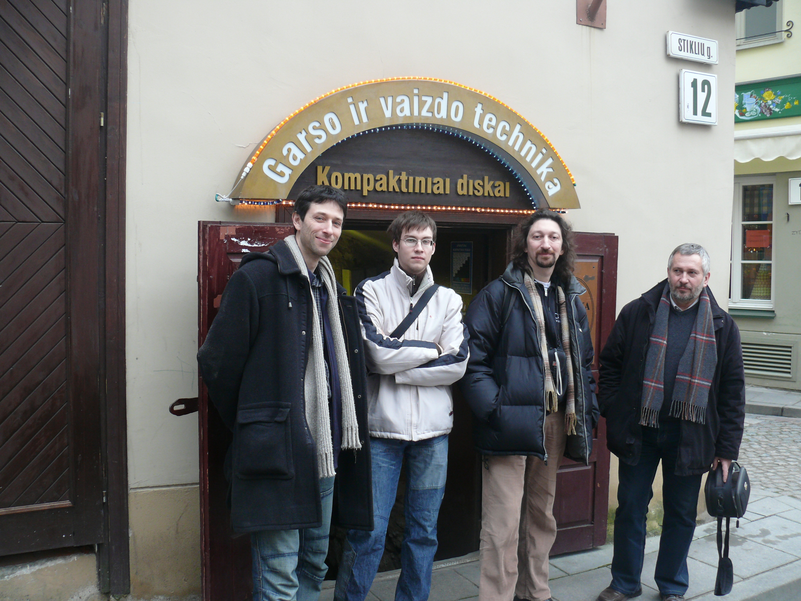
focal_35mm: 35
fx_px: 810
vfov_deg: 40.7
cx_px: 400
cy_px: 300
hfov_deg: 52.6
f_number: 2.8
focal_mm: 7.4
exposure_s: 1/30
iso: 125
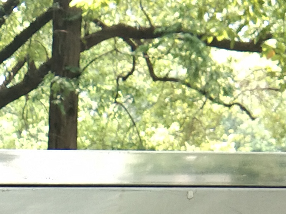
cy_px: 488
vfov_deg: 8.3
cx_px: -295
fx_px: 1380
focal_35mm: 167
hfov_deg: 10.8
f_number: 2.2
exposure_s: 1/100
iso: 100
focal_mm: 3.69
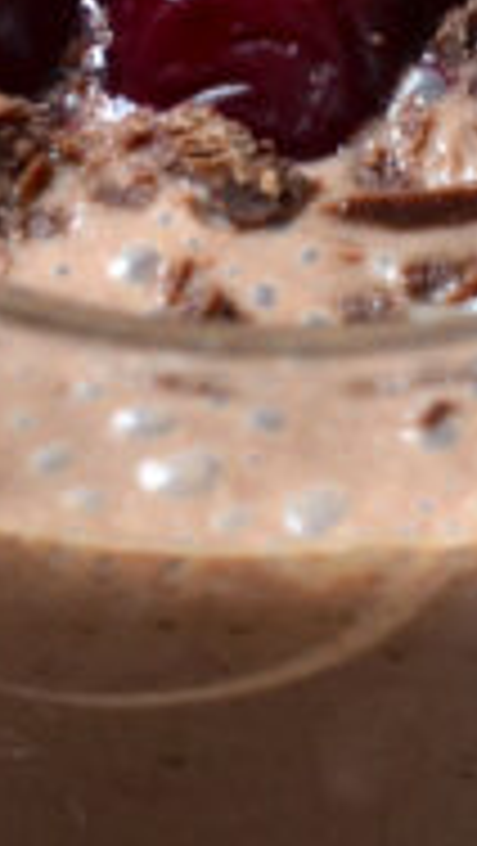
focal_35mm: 512
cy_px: -396
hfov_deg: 2.4
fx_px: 11492
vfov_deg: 4.2
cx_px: 878
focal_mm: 60
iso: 200
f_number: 5.6
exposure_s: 1/1.6
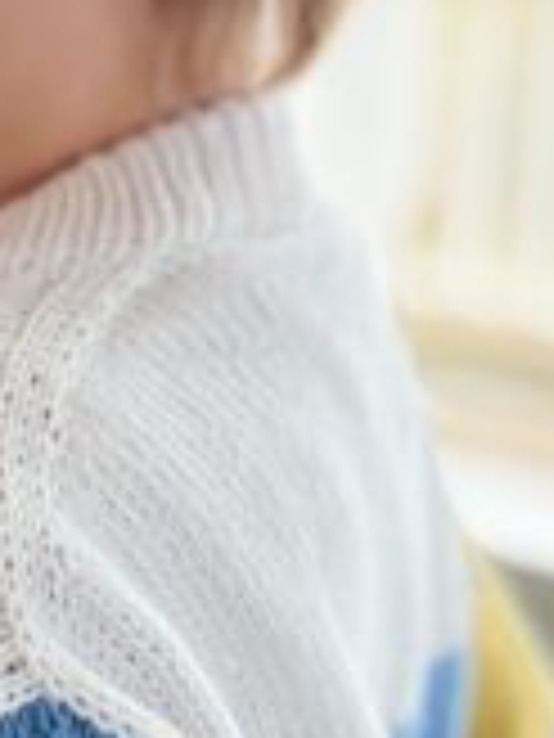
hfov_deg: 11.5
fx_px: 2710
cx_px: -63
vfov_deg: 15.5
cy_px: 490
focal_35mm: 127
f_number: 1.5
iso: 80
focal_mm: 5.7
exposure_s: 1/121
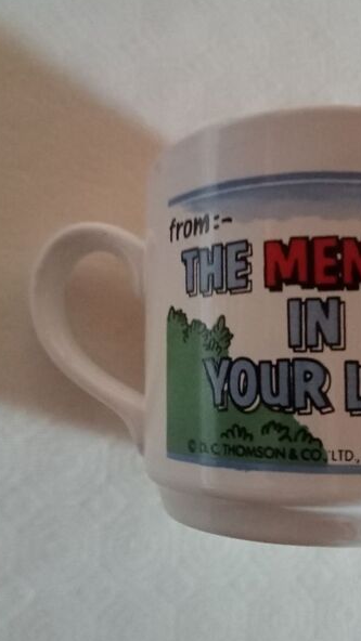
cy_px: 332
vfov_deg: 59.5
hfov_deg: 35.4
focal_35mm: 33
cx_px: 228
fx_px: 562
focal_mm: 3.46
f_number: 2.2
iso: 4820
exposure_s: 1/25
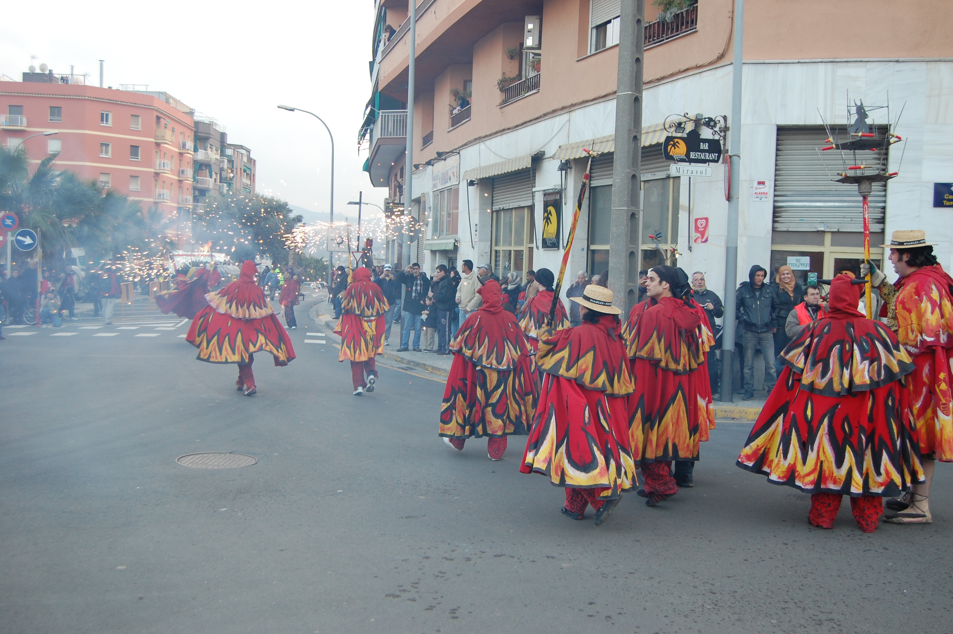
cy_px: 317
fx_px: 1031
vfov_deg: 34.1
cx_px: 476
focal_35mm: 39
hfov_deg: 49.6
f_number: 5
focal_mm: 26
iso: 400
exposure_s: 1/100
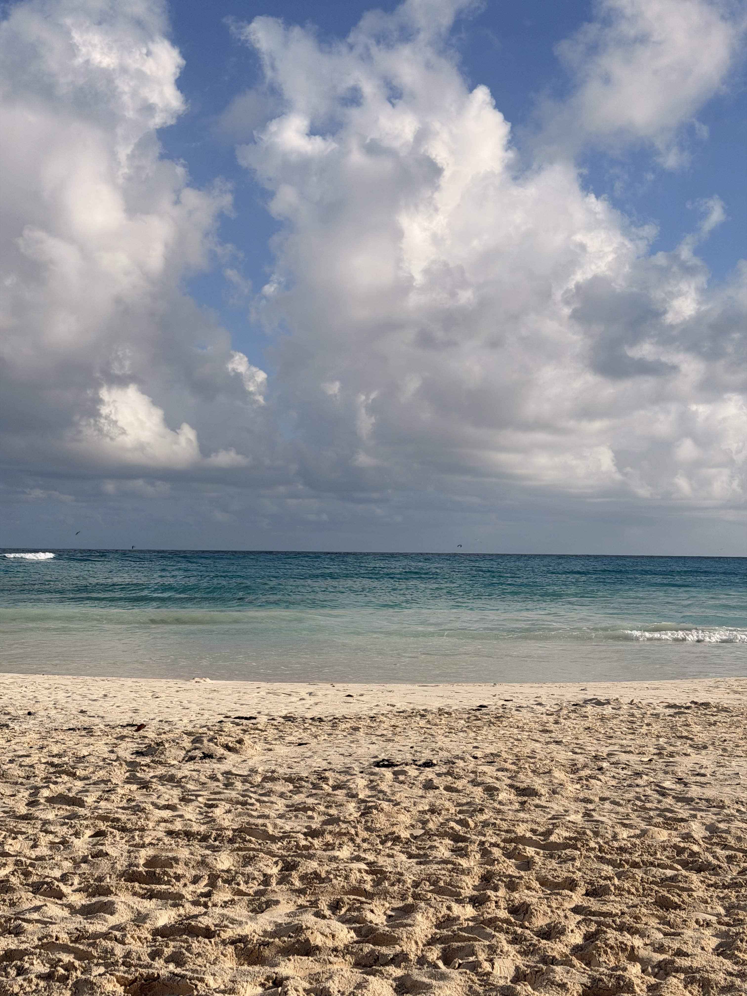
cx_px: 374
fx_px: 1381
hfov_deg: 30.3
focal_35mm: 48
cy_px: 498
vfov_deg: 39.7
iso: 64
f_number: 1.78
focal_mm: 6.76
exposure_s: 1/11364
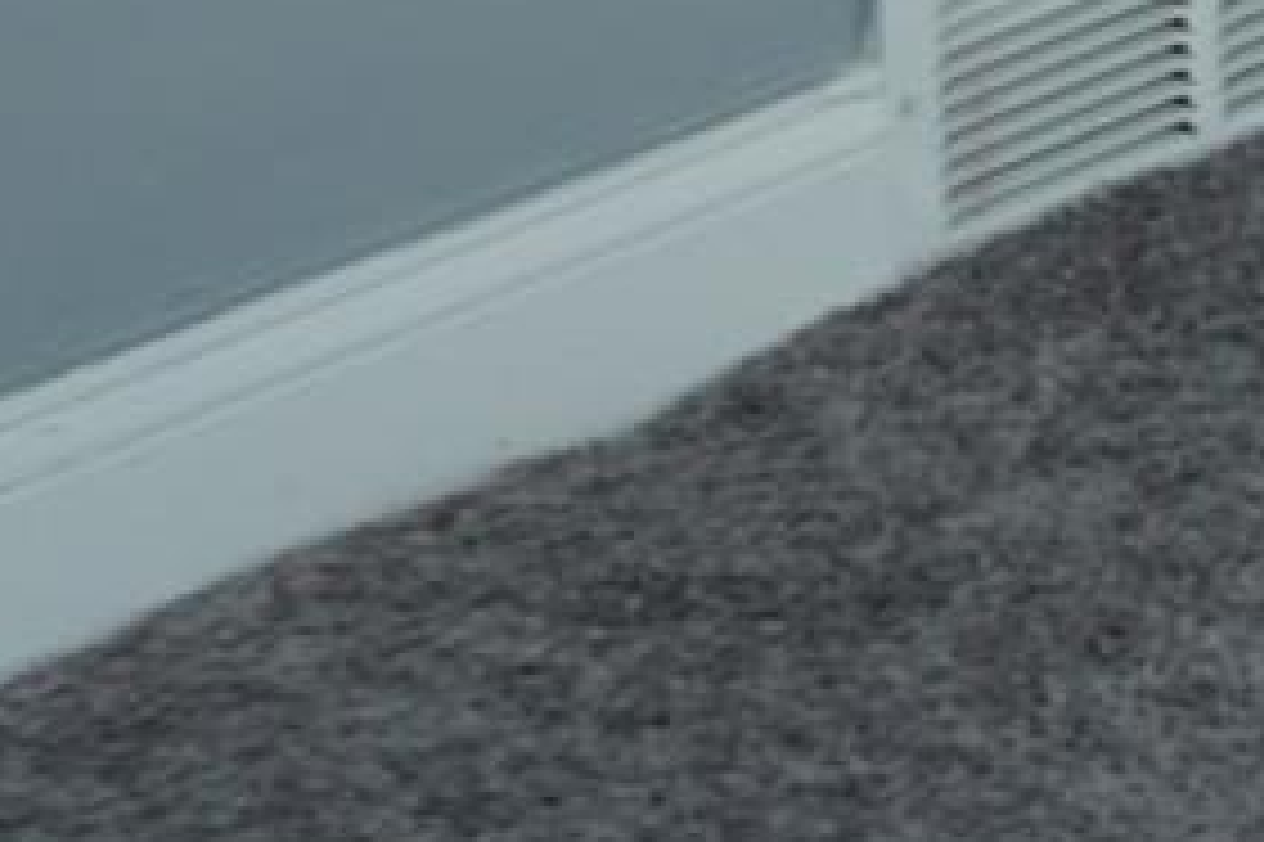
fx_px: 6141
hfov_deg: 9.8
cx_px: 3369
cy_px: -1713
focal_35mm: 175
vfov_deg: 7.0
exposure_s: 1/60
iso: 160
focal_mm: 16
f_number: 3.5
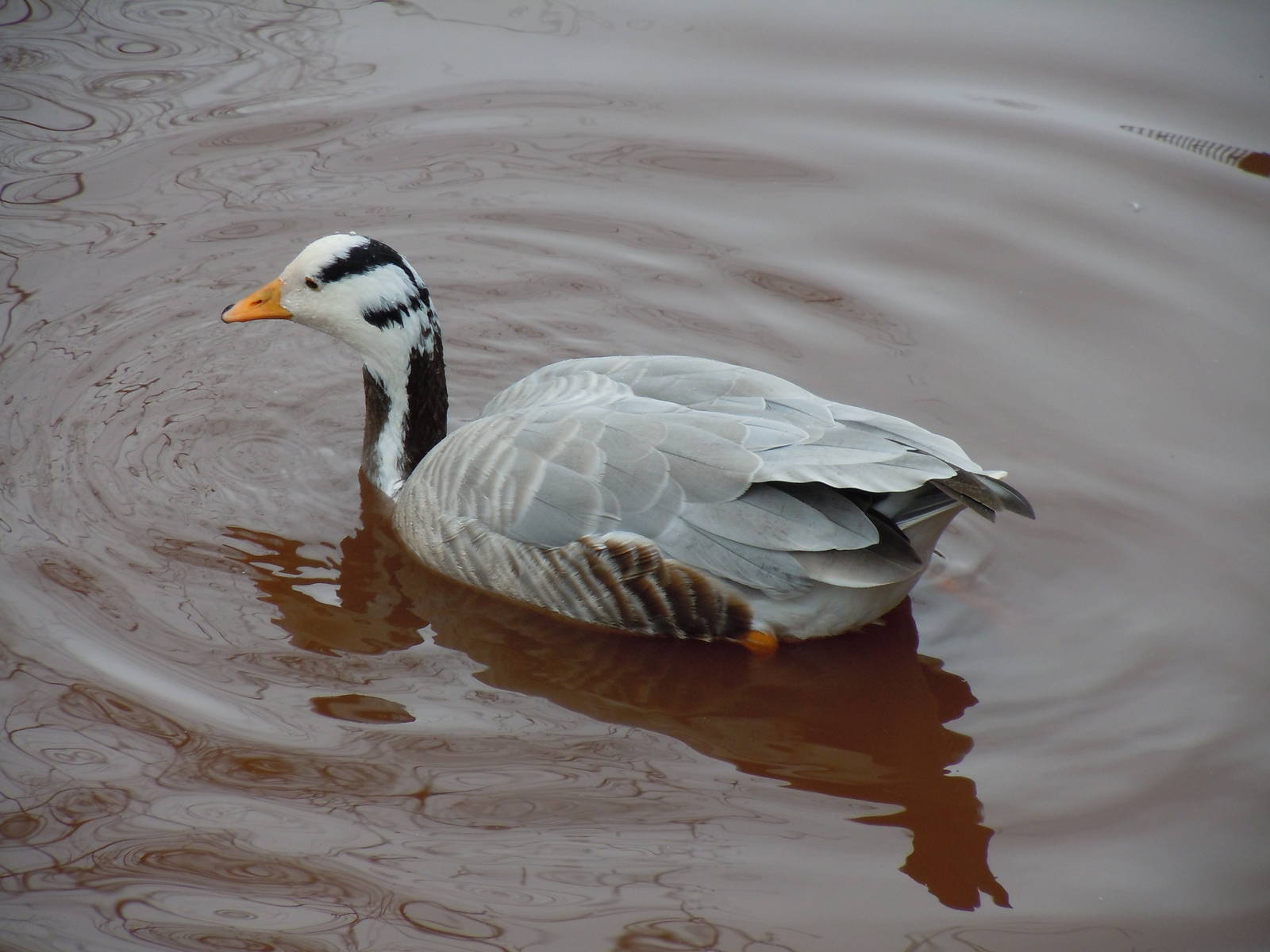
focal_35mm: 262
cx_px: 635
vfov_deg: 5.7
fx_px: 9612
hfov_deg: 7.6
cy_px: 476
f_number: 5.1
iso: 160
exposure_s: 1/250
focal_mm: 47.2
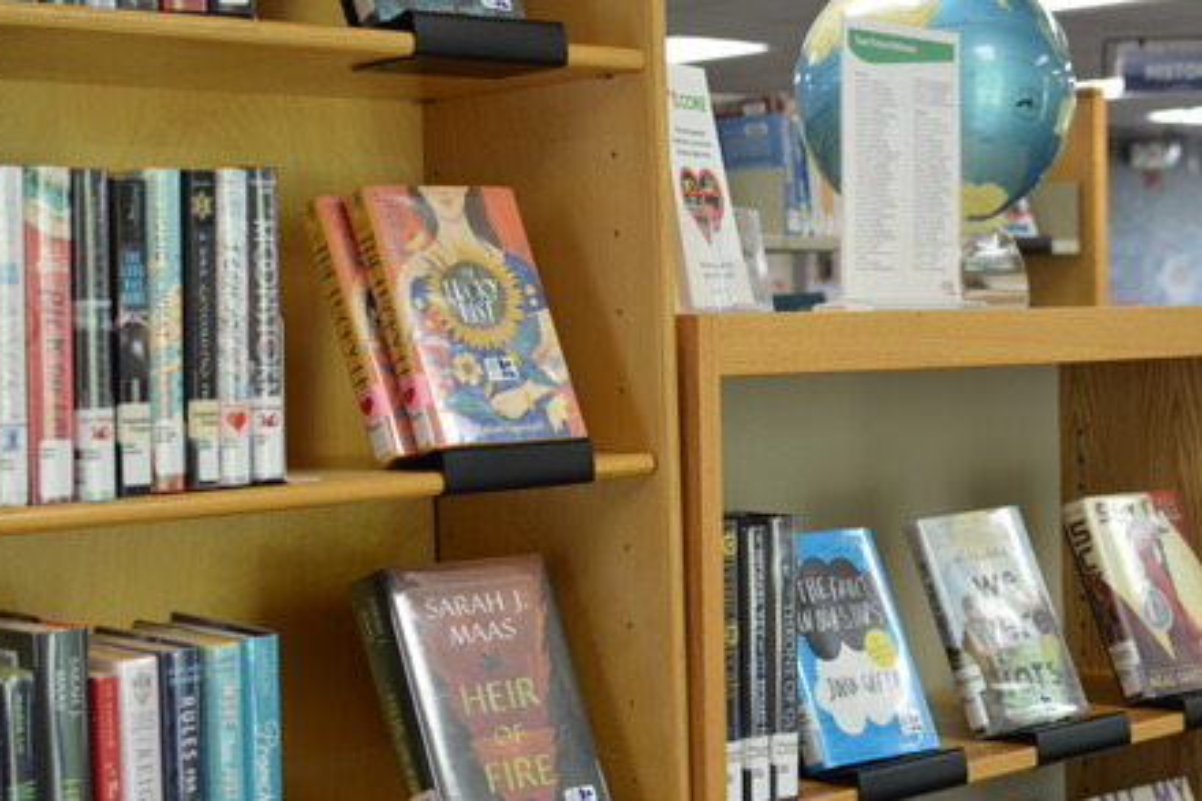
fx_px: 2258
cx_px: 602
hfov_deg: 29.8
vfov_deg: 20.1
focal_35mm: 68
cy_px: 406
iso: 400
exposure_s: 1/80
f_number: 4
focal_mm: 35
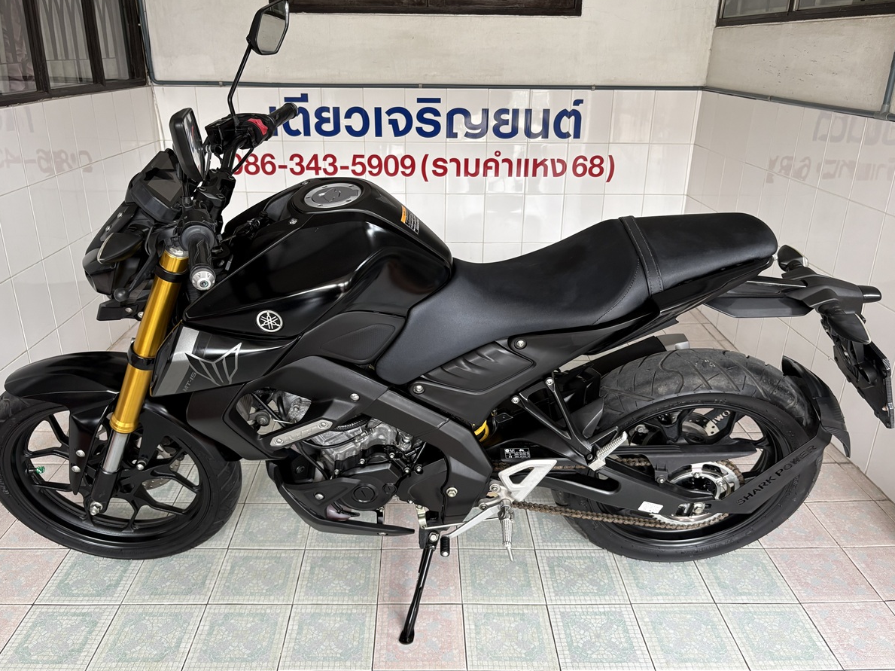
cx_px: 431
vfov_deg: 49.7
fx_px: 724
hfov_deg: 63.4
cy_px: 341
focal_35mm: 28
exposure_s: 1/118
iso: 125
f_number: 1.6
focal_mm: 5.96
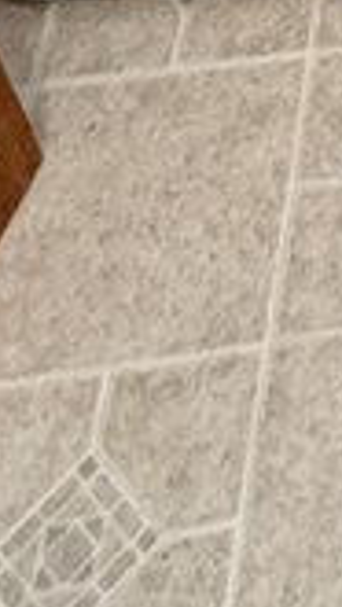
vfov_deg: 14.2
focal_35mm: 105
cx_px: 958
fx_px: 1690
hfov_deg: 9.5
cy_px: -837
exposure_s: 1/60
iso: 160
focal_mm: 2.22
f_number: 2.2
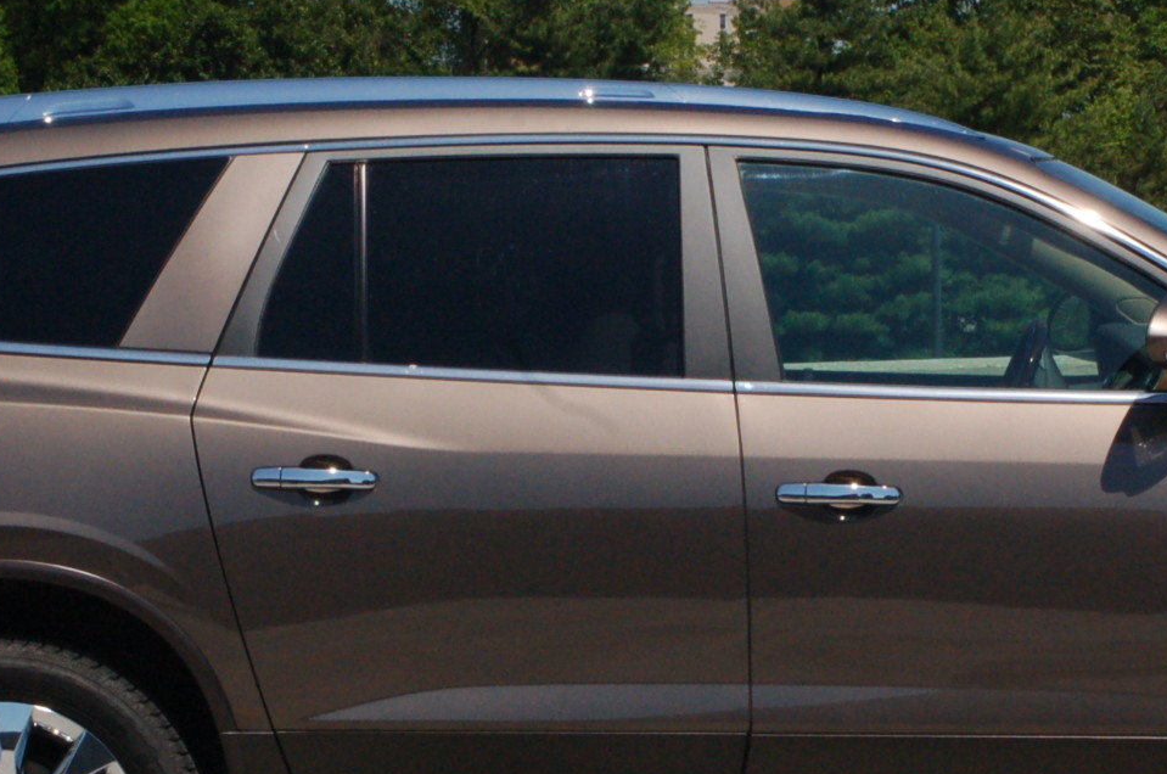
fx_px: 6284
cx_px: 695
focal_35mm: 194
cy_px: 528
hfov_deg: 10.6
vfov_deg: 7.0
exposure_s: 1/500
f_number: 18
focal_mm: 55
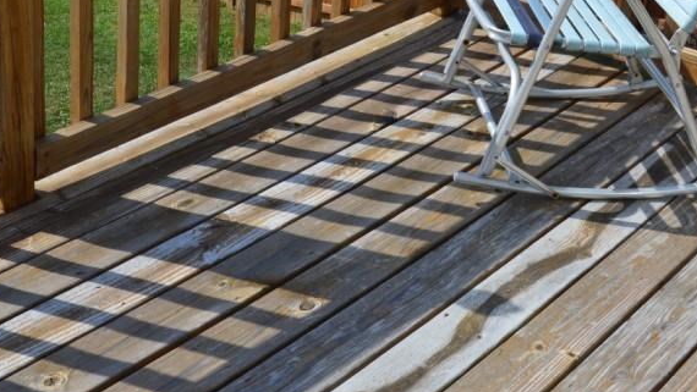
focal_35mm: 62
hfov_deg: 33.6
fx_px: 1146
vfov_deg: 18.8
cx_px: 256
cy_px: -19
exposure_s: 1/500
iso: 400
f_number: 11
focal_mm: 22
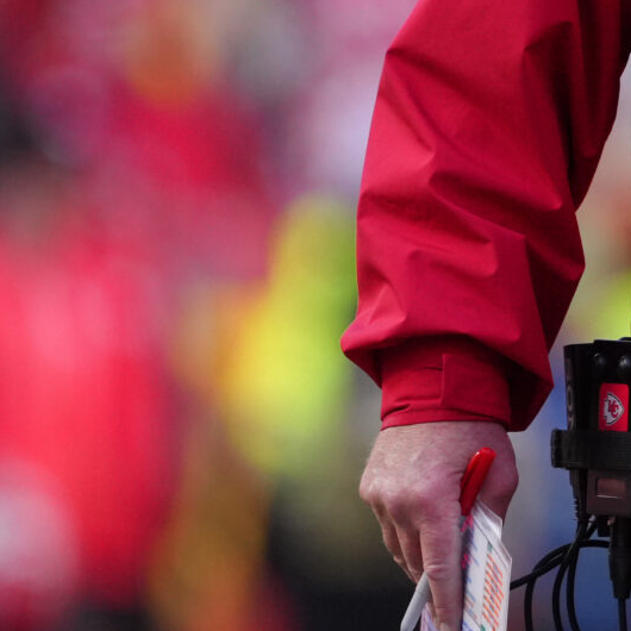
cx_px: 979
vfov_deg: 1.0
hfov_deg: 1.0
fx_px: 35555
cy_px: 58
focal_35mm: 1724
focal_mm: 420
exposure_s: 1/1600
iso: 1600
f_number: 4
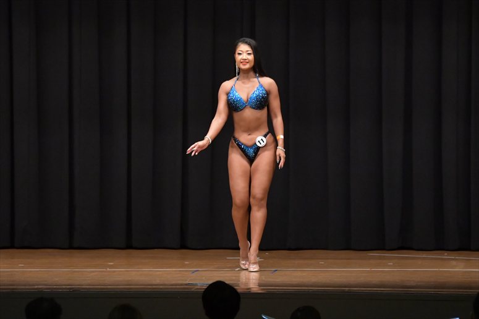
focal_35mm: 202
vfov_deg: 6.8
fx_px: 2686
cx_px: 240
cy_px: 160
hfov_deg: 10.2
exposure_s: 1/400
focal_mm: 135
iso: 6400
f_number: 5.6
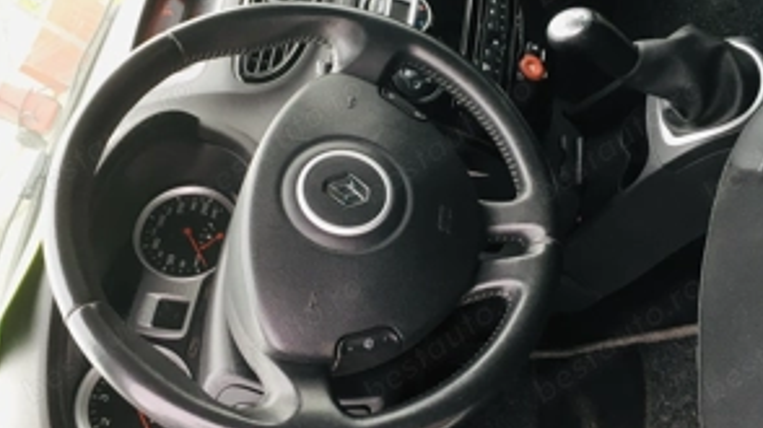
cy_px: 187
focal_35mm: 43
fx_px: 869
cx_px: 379
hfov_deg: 47.4
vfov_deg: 27.6
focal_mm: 4.15
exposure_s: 1/33
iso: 40
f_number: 2.2
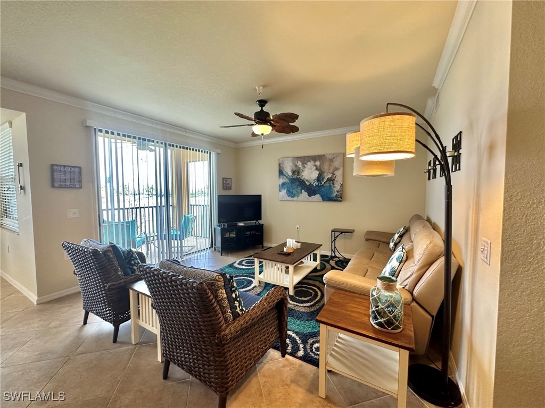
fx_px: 220
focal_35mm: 14
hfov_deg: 102.1
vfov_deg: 85.7
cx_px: 272
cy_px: 204
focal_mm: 2.22
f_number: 2.2
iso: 200
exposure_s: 1/120
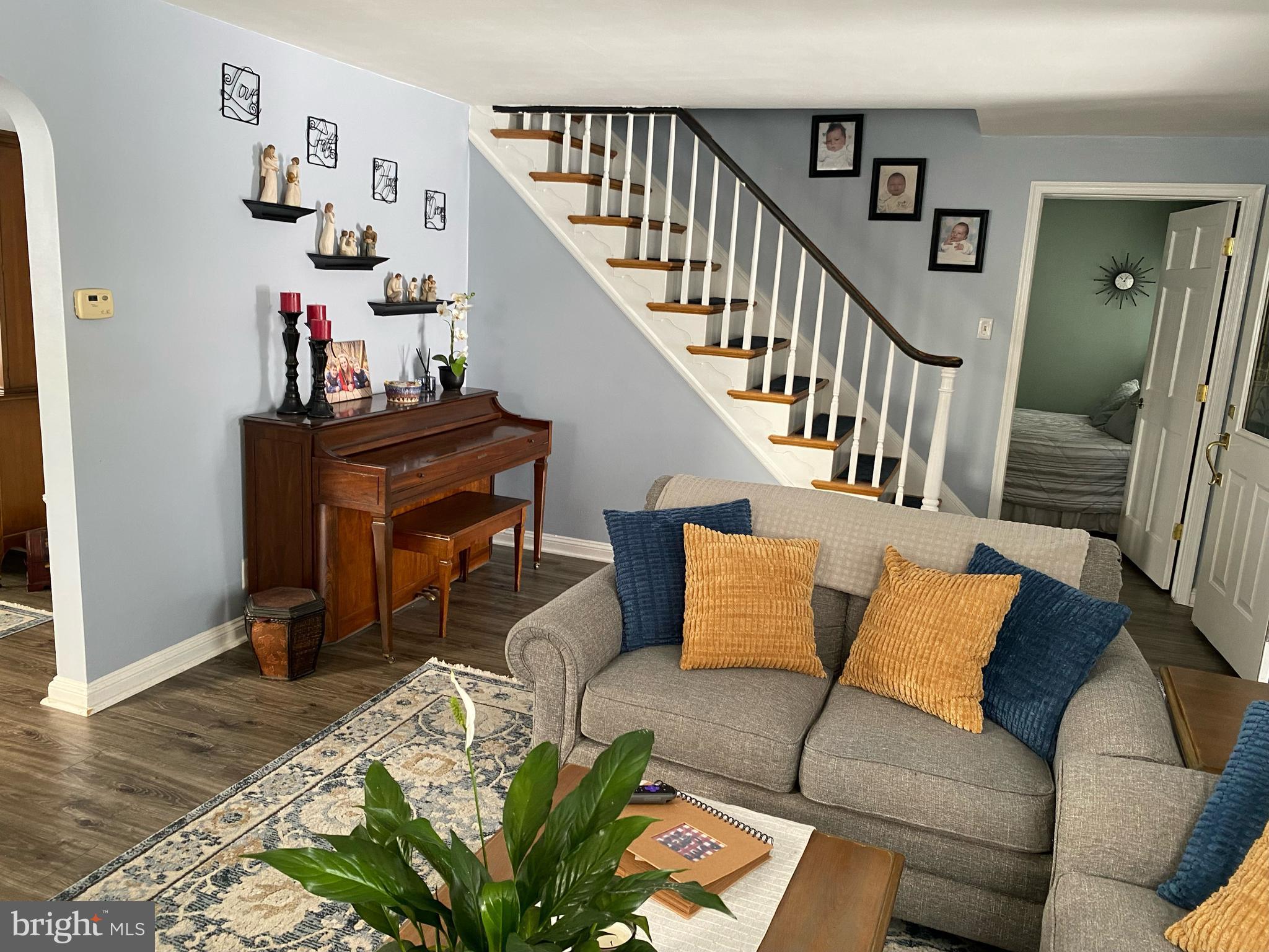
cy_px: 476
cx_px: 634
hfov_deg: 67.3
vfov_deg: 53.1
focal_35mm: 26
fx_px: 953
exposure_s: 1/60
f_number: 1.8
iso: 125
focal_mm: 4.25
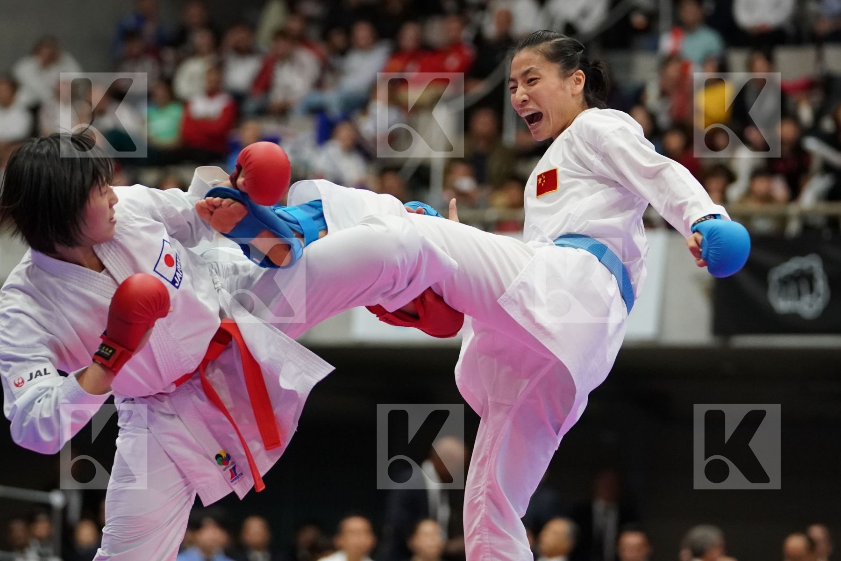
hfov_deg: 10.4
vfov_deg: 6.9
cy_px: 280
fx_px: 4625
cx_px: 420
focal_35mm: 198
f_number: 2.8
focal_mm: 132
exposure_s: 1/1000
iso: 4000
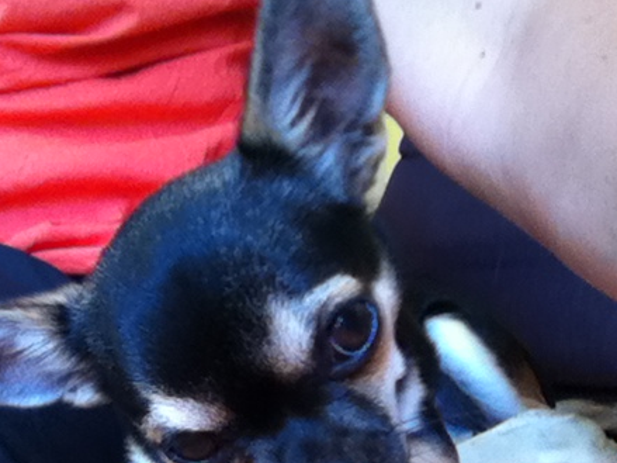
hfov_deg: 37.2
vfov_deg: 28.4
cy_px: 301
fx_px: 909
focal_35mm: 51
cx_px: 223
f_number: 2.4
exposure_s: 1/60
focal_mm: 3.85
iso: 200
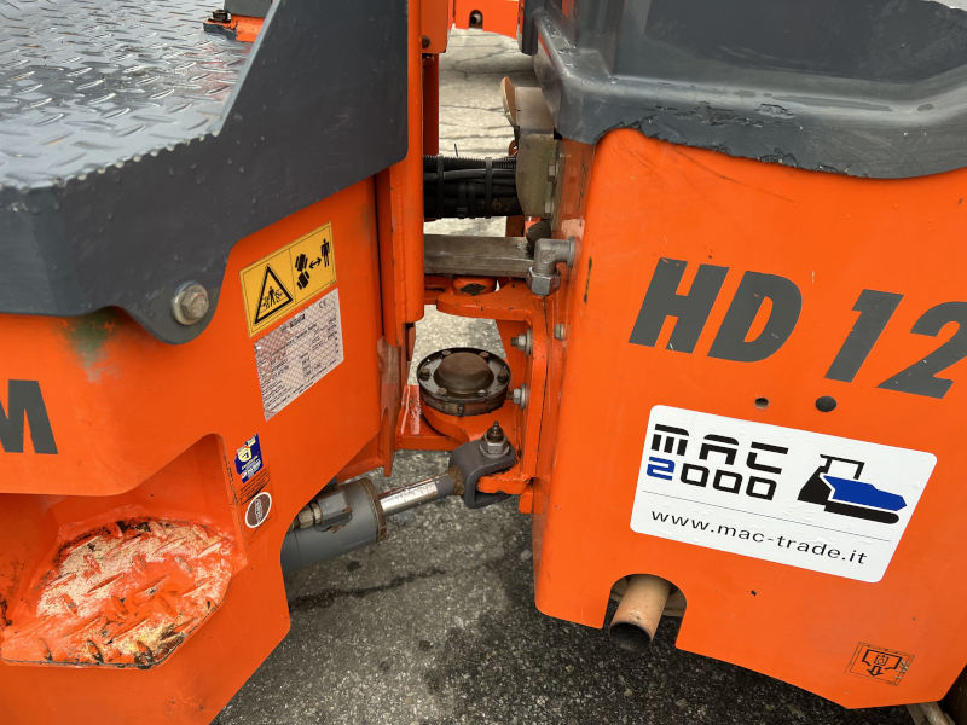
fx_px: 726
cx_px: 484
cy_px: 362
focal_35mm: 26
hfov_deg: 67.3
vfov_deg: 53.1
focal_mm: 5.7
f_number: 1.5
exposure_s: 1/380
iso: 50
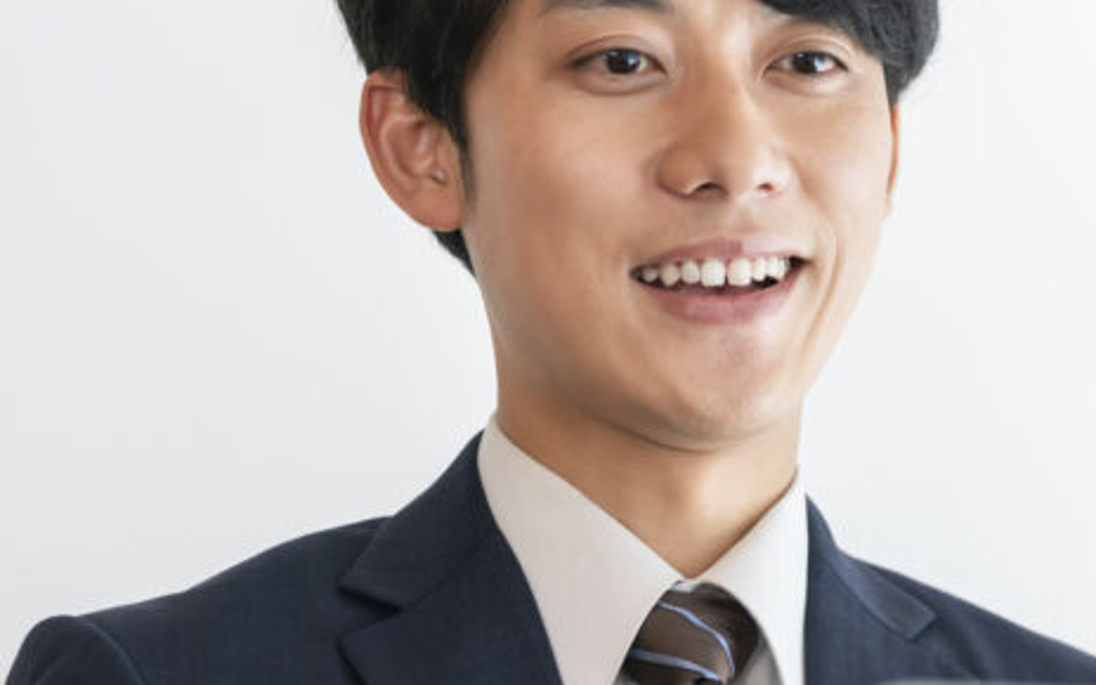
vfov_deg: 5.8
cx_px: 716
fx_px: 6780
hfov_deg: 9.2
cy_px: 495
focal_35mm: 227
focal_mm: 101
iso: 640
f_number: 2.8
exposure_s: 1/125
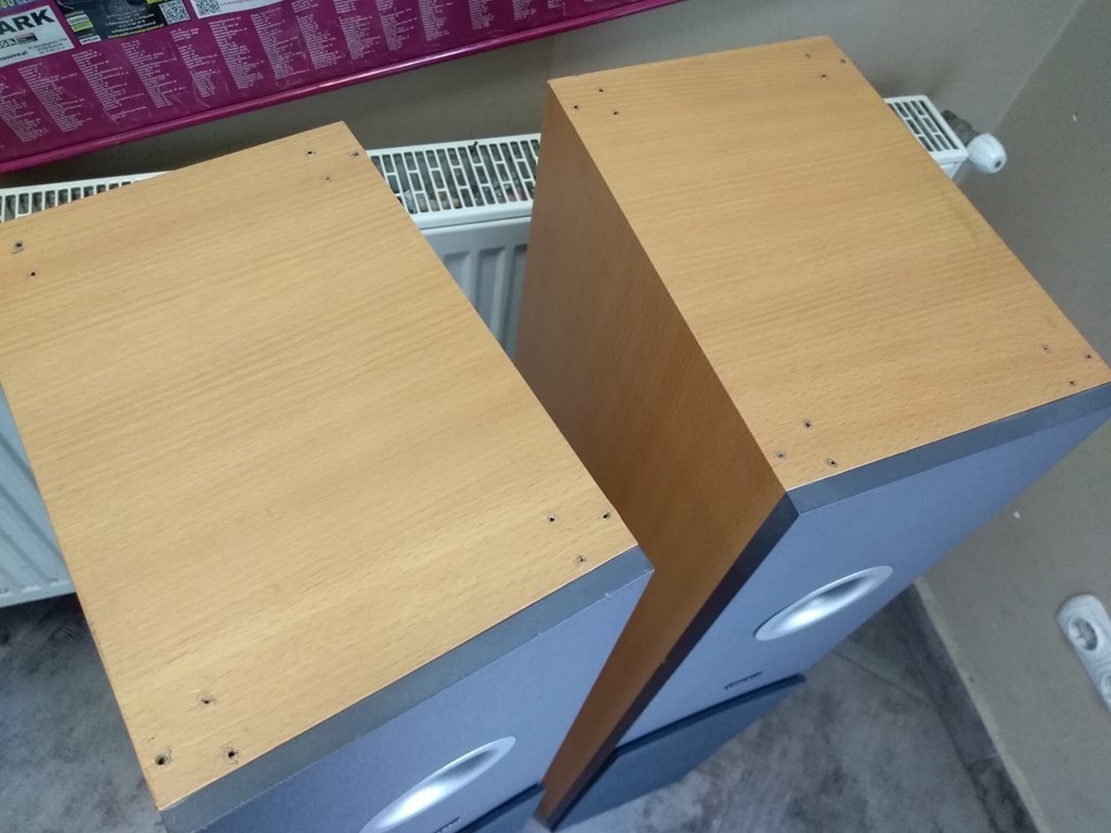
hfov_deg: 67.3
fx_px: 834
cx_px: 556
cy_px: 416
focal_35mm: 26
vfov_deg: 53.1
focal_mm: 3.52
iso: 548
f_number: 2
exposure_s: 1/33.3
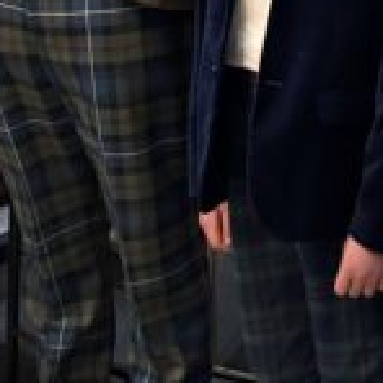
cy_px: -41
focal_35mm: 124
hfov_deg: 13.9
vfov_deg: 13.8
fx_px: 1552
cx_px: 386
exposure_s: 1/33
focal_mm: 5.96
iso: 640
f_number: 1.6
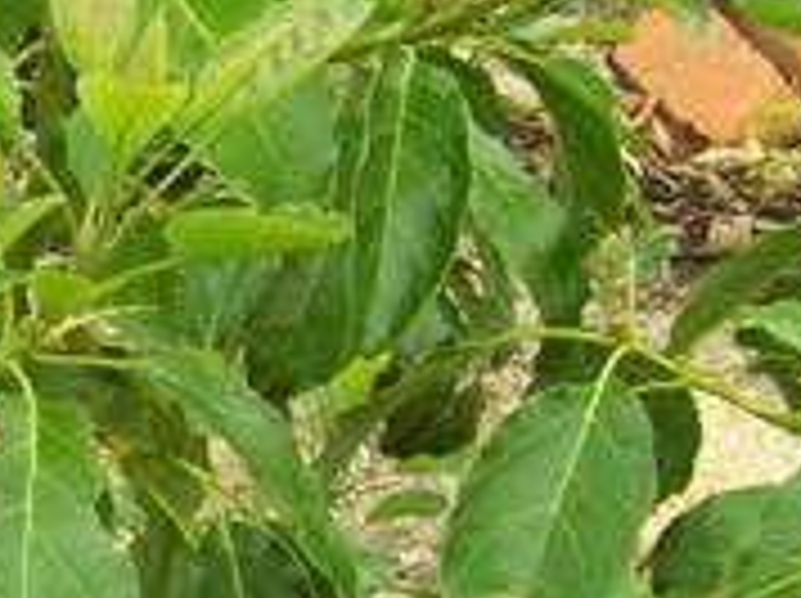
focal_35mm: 153
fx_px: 3536
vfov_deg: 9.6
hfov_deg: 11.8
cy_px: 585
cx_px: -716
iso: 80
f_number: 2.7
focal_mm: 5.6
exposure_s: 1/250
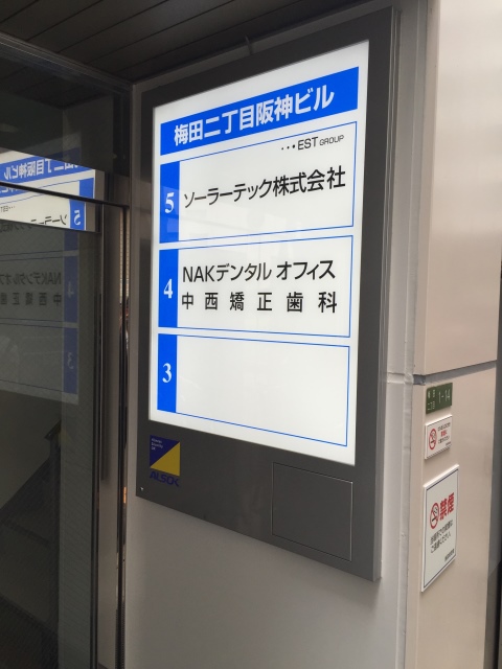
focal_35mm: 29
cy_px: 334
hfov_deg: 48.2
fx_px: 561
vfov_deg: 61.7
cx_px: 251
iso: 32
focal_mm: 4.15
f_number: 2.2
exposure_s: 1/202
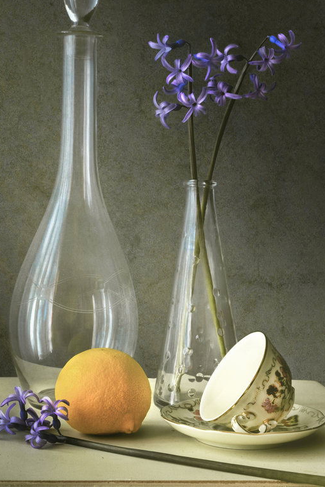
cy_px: 225
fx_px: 866
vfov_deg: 31.4
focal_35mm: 64
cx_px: 122
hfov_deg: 21.2
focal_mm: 32.9
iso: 200
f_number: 11
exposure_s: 1/25
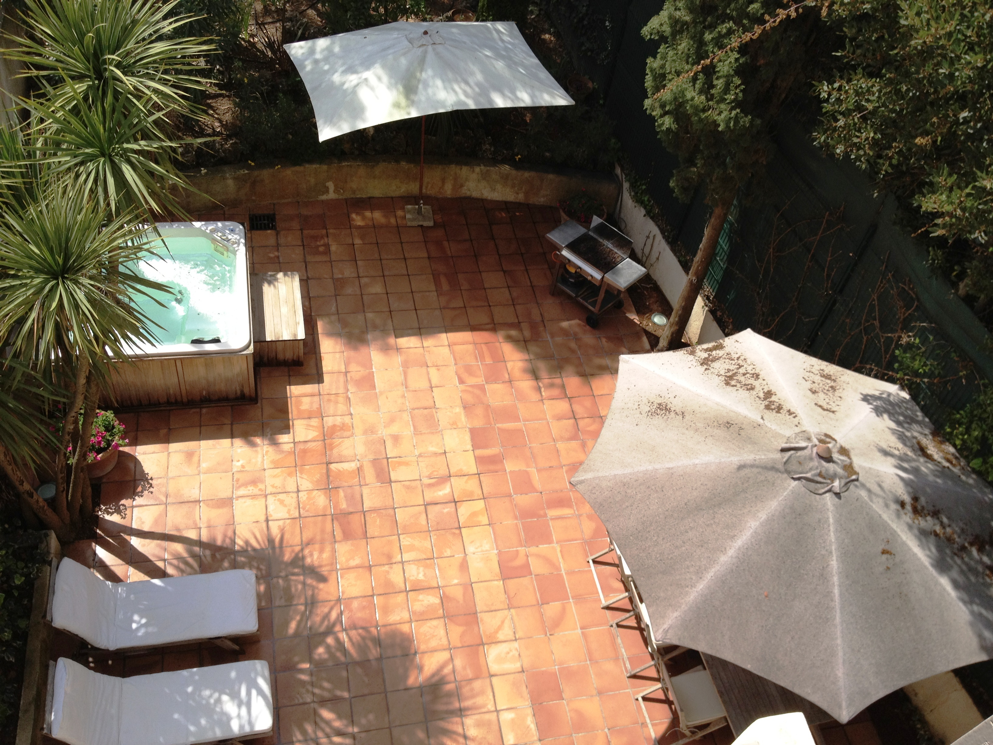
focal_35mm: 35
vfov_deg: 40.7
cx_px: 496
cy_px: 372
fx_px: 1004
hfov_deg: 52.6
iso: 64
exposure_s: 1/1175
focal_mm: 4.28
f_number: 2.4
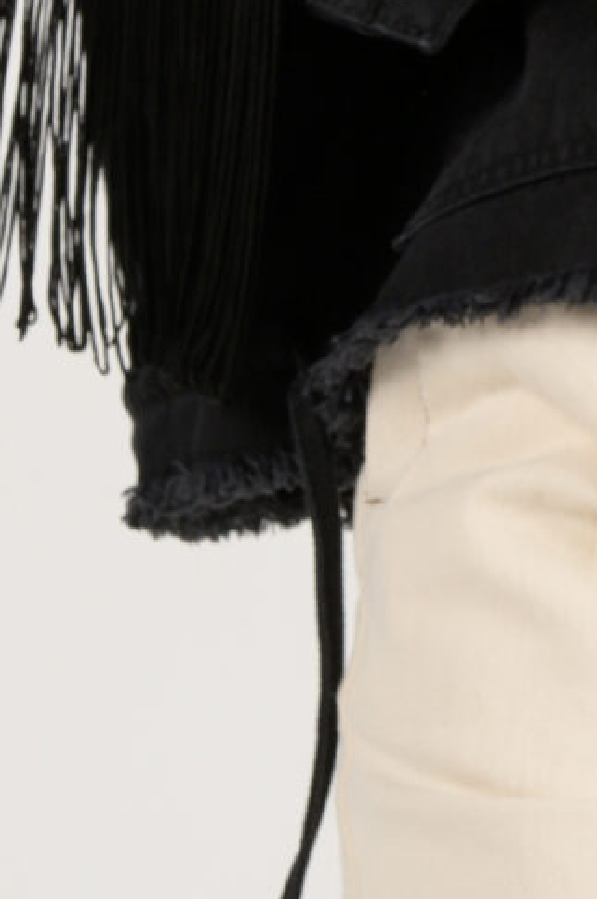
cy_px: -261
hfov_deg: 2.1
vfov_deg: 3.2
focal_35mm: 647
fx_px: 16128
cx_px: 1091
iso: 160
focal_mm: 122
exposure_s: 1/200
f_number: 10
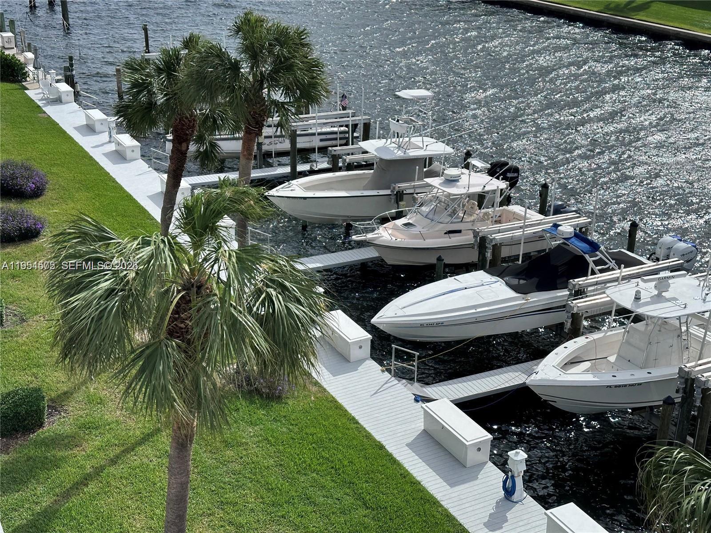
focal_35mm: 48
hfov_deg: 39.7
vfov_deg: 30.3
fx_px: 986
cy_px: 266
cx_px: 356
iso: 64
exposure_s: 1/6211
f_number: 1.78
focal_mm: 6.86
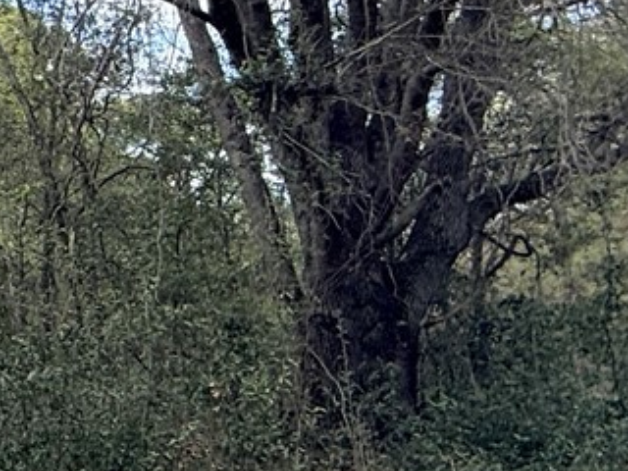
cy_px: 226
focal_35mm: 70
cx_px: -681
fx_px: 1270
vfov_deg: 21.0
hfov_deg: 17.7
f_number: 2.2
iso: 64
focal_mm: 2.22
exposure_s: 1/298
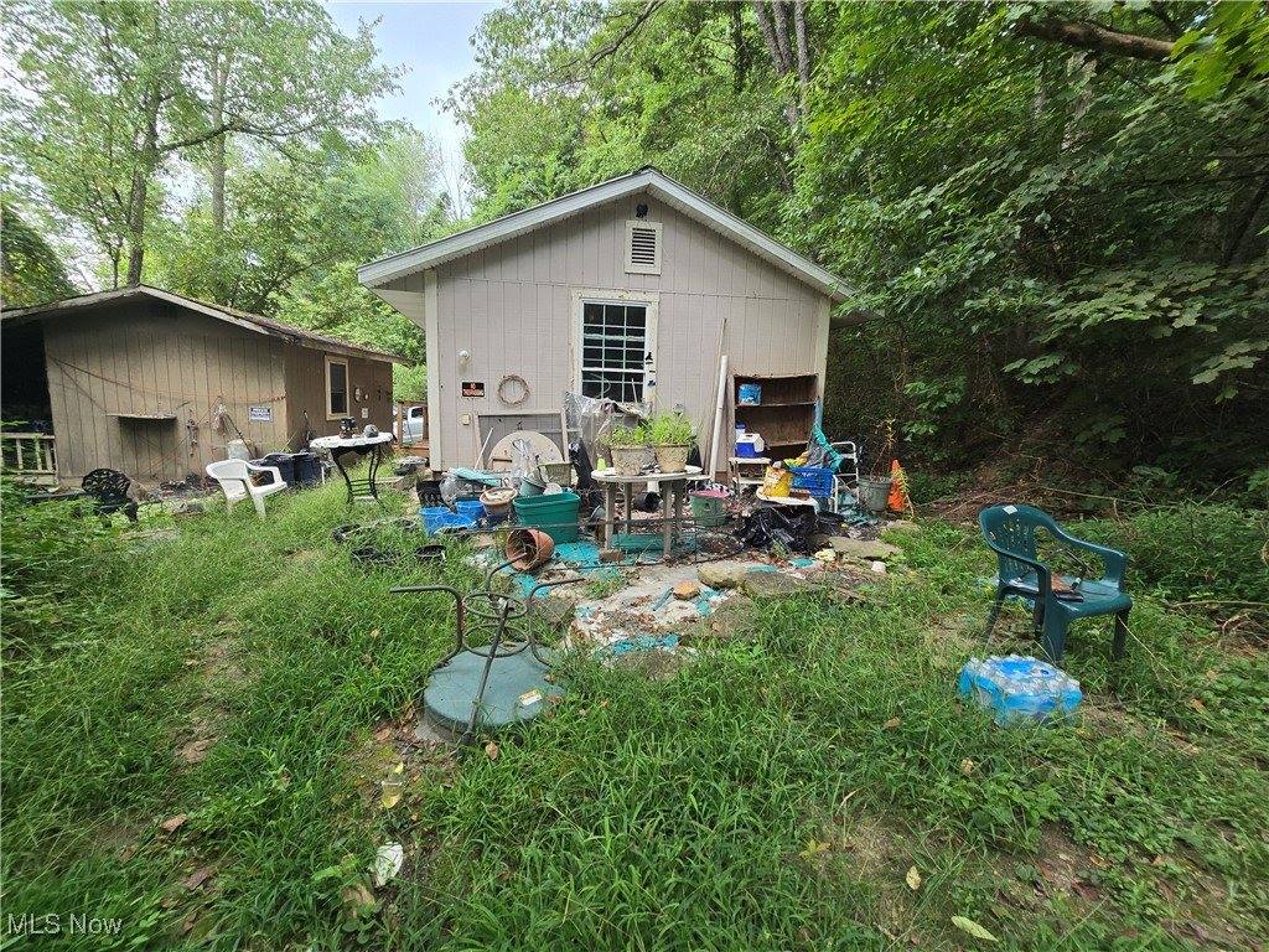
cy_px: 476
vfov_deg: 89.9
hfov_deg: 106.2
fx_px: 477
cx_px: 634
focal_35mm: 13
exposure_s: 1/120
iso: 50
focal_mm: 2.2
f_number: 2.2
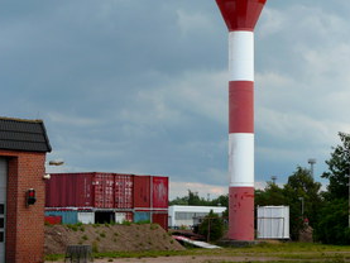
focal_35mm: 114
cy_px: 89
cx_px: 241
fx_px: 1153
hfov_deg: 17.2
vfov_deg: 13.0
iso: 100
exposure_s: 1/320
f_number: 5.6
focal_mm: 12.9
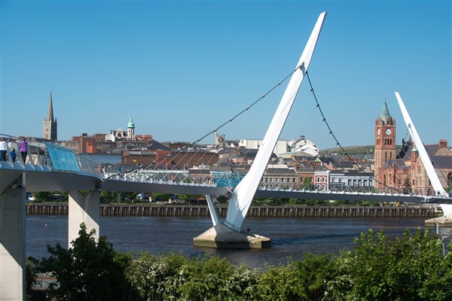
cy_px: 150
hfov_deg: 28.8
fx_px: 879
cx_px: 226
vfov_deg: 19.5
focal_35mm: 70
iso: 100
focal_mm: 70
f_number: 8
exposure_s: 1/100
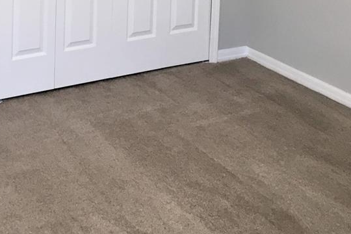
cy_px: -135
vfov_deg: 17.8
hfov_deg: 29.5
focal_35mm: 67
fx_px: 653
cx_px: 75
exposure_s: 1/30
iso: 50
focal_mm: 4.15
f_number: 2.2
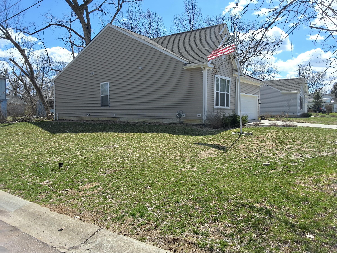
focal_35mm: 28
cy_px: 126
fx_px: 273
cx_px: 168
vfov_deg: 49.7
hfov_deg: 63.4
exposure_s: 1/2242
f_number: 1.9
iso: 32
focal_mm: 2.91
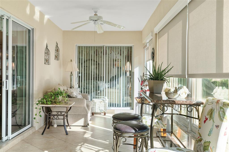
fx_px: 227
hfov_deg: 53.5
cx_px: 114
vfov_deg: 37.1
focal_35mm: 36
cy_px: 76
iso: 200
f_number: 10
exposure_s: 1/10
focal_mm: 35.7
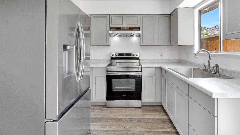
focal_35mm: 19
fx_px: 118
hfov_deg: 90.8
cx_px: 127
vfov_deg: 58.6
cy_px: 50
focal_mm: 11
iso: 400
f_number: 8
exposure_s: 1/50
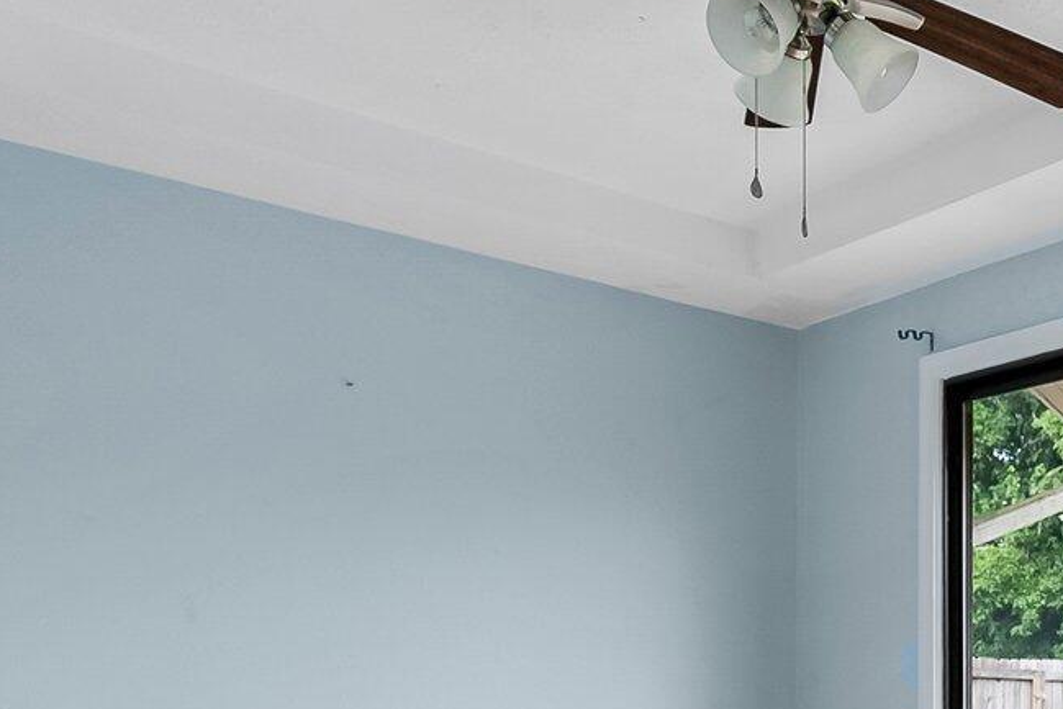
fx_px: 1211
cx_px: 1137
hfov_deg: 39.7
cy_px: 674
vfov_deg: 30.8
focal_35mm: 41
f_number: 8
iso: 500
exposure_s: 1/5
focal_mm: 13
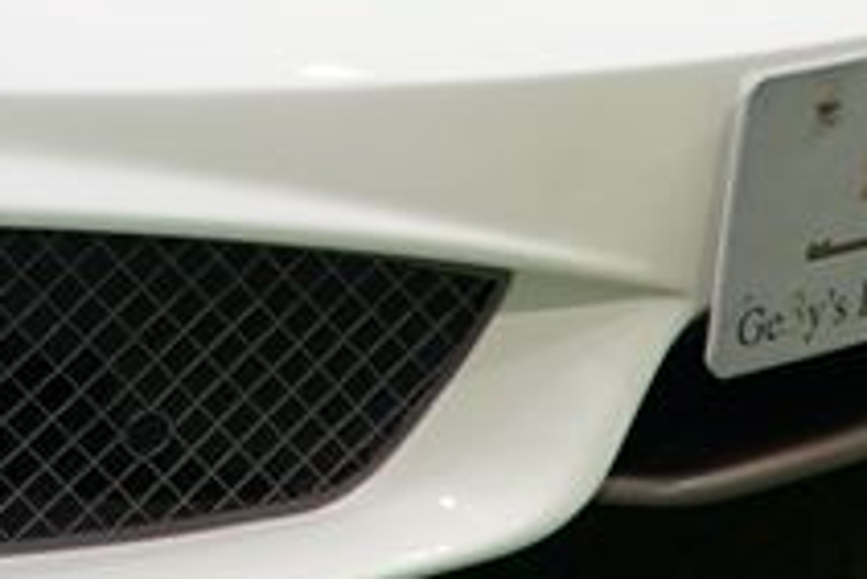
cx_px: -941
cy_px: -663
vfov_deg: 6.1
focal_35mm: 218
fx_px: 5254
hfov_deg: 8.8
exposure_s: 1/60
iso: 400
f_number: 4
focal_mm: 24
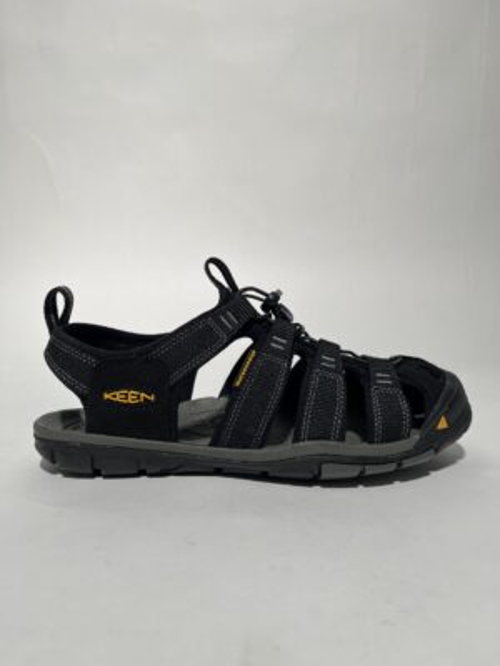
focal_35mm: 26
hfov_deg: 53.1
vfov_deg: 67.3
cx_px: 250
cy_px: 333
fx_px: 501
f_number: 1.6
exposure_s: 1/393
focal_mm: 5.1
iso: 50
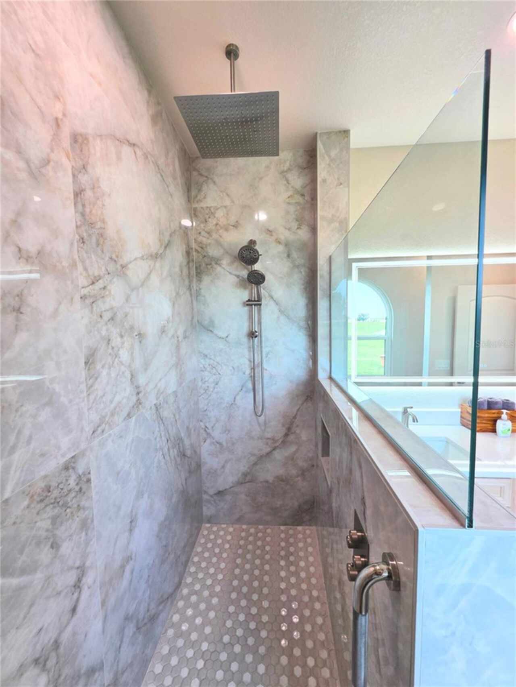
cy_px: 344
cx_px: 258
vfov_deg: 106.2
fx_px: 258
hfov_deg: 89.9
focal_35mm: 13
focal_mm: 2.2
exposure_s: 1/55
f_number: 1.9
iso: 32
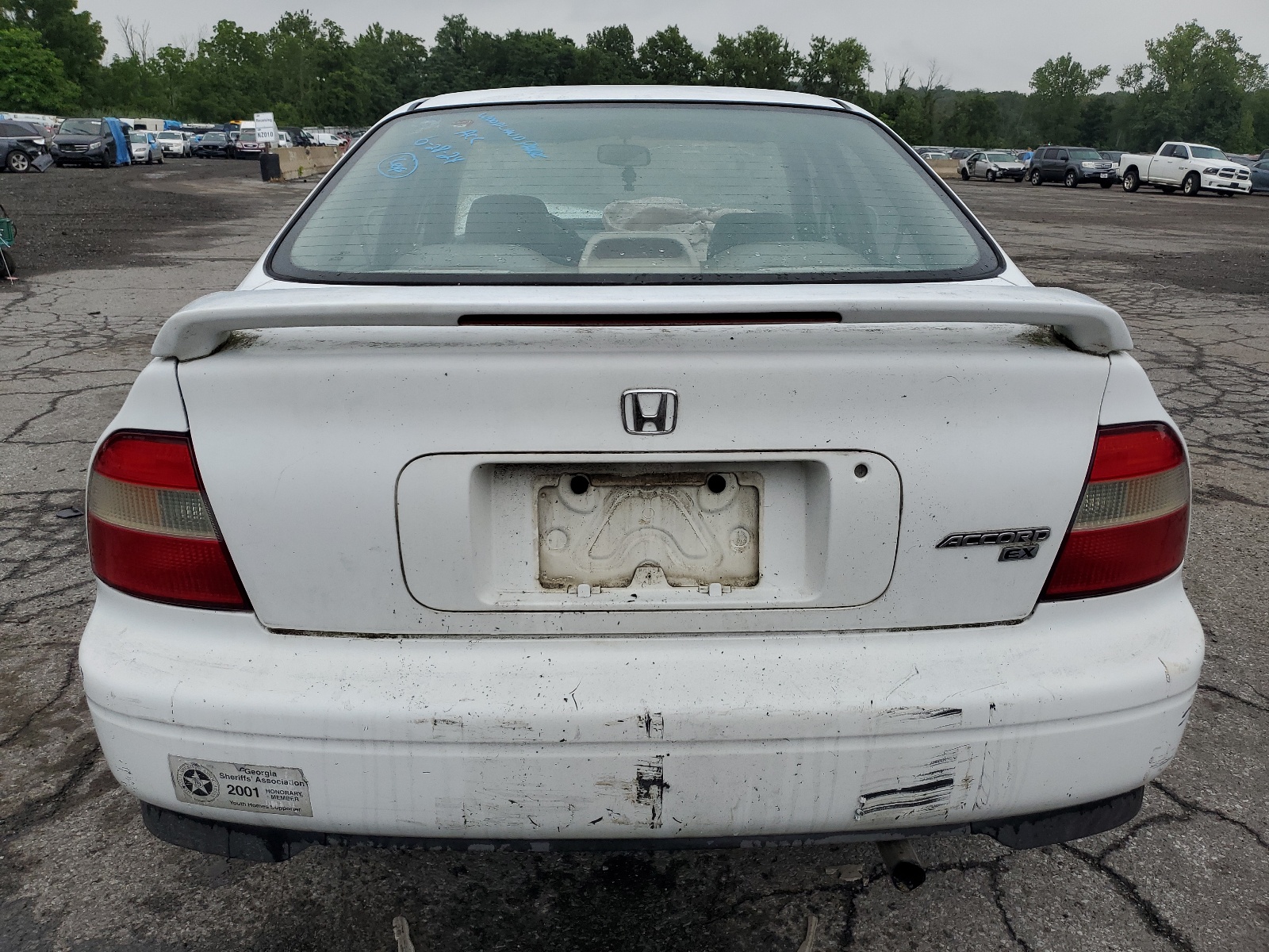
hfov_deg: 67.3
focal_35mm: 26
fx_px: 953
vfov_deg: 53.1
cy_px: 476
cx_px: 634
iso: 50
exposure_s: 1/588
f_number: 1.5
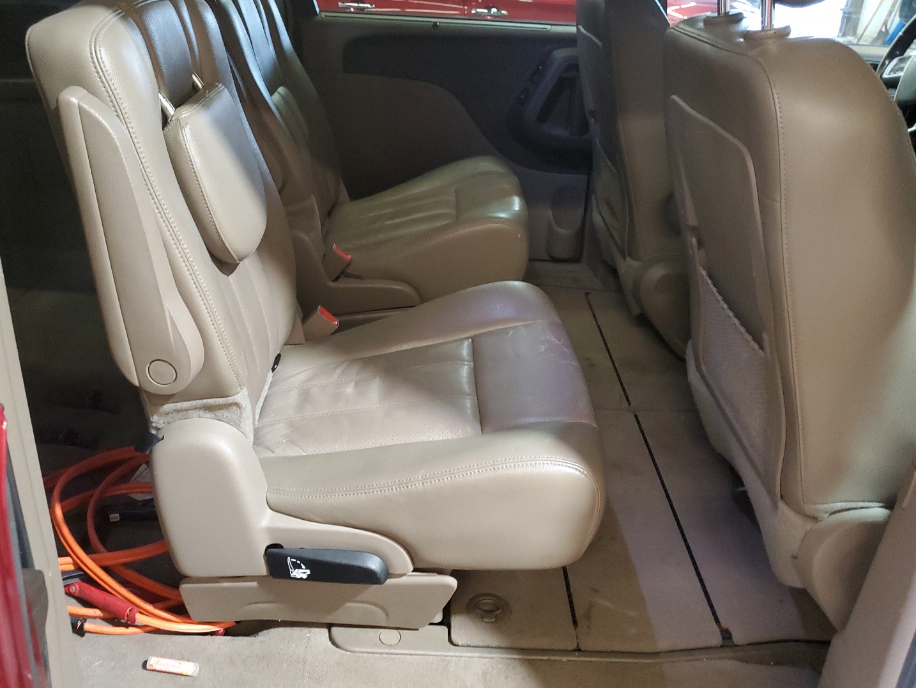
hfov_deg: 61.5
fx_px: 768
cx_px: 416
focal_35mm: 29
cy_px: 320
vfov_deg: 48.2
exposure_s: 1/40
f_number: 1.5
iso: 363
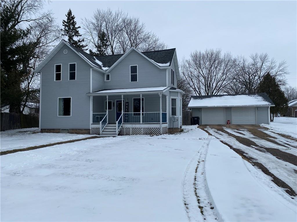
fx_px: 223
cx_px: 148
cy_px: 111
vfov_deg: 53.1
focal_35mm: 26
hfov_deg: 67.3
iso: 32
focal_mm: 4.25
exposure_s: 1/1543
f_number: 1.8
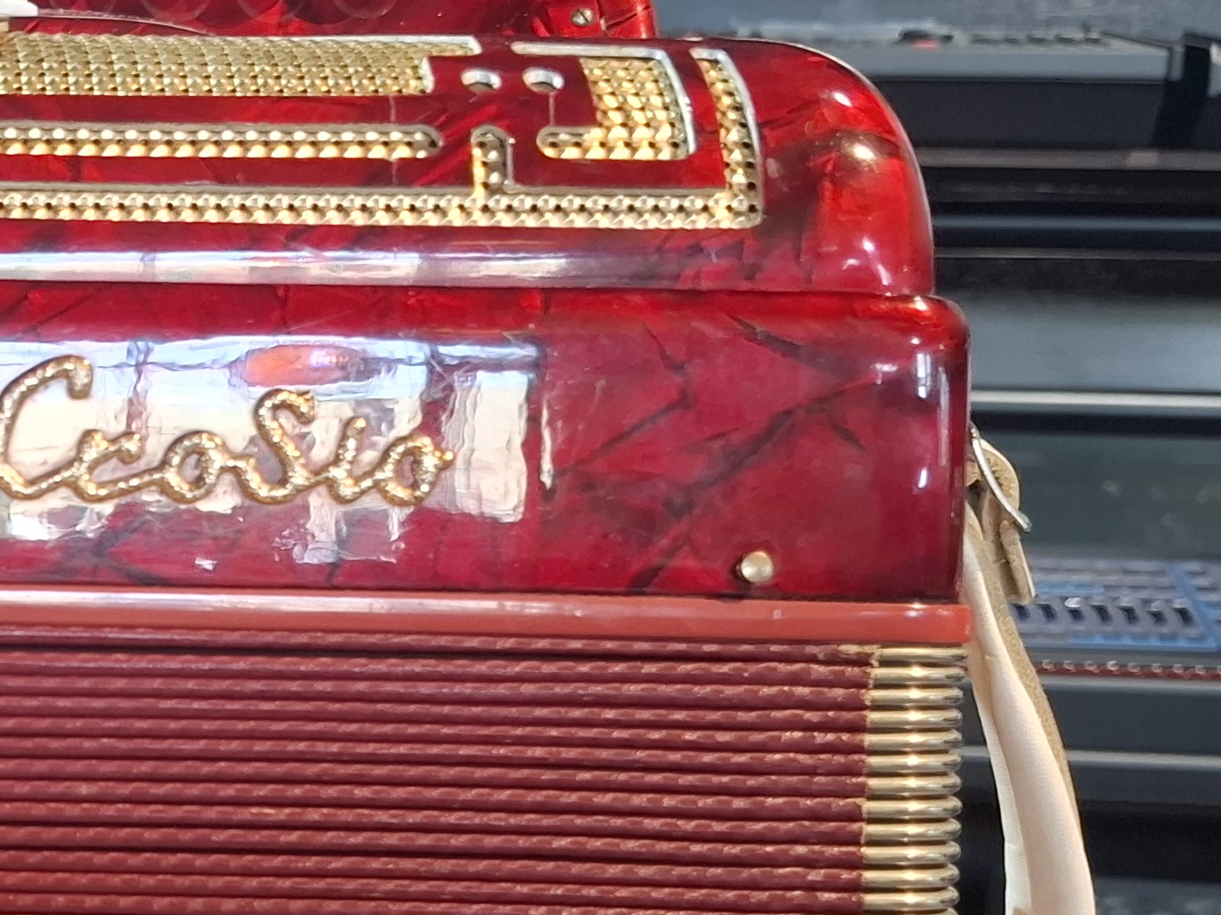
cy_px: 691
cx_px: -130
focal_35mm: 67
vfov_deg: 21.7
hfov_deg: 26.6
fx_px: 2363
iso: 320
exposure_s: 1/33
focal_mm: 5.54
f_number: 1.8
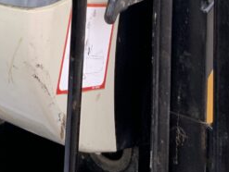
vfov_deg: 11.3
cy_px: -163
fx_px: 795
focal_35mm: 120
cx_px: 43
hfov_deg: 16.3
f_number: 1.8
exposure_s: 1/182
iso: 16
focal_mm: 3
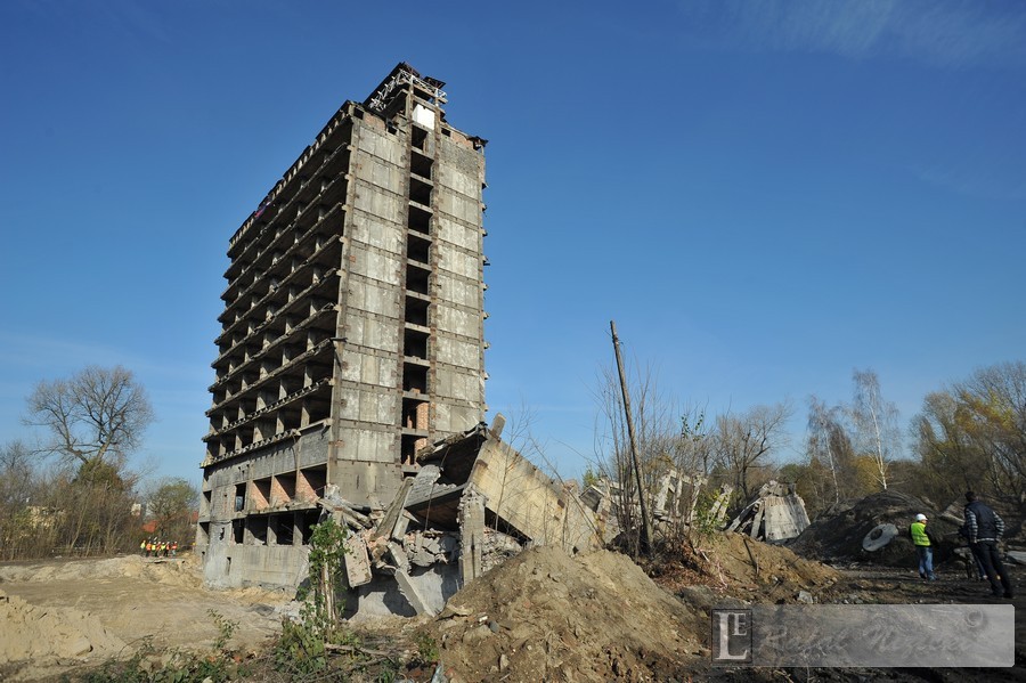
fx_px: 570
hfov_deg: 84.0
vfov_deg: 61.9
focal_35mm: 20
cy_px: 342
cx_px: 513
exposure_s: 1/640
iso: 200
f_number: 7.1
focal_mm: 20
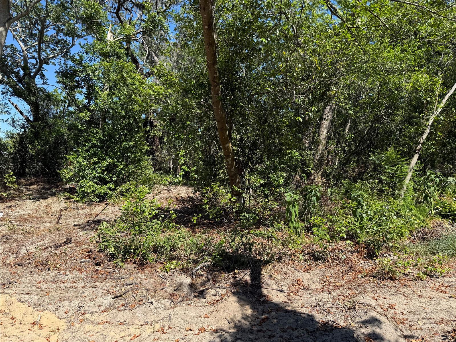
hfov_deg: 71.6
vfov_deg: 56.8
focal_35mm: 24
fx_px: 316
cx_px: 228
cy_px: 171
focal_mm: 6.76
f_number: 1.78
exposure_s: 1/1901
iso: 80
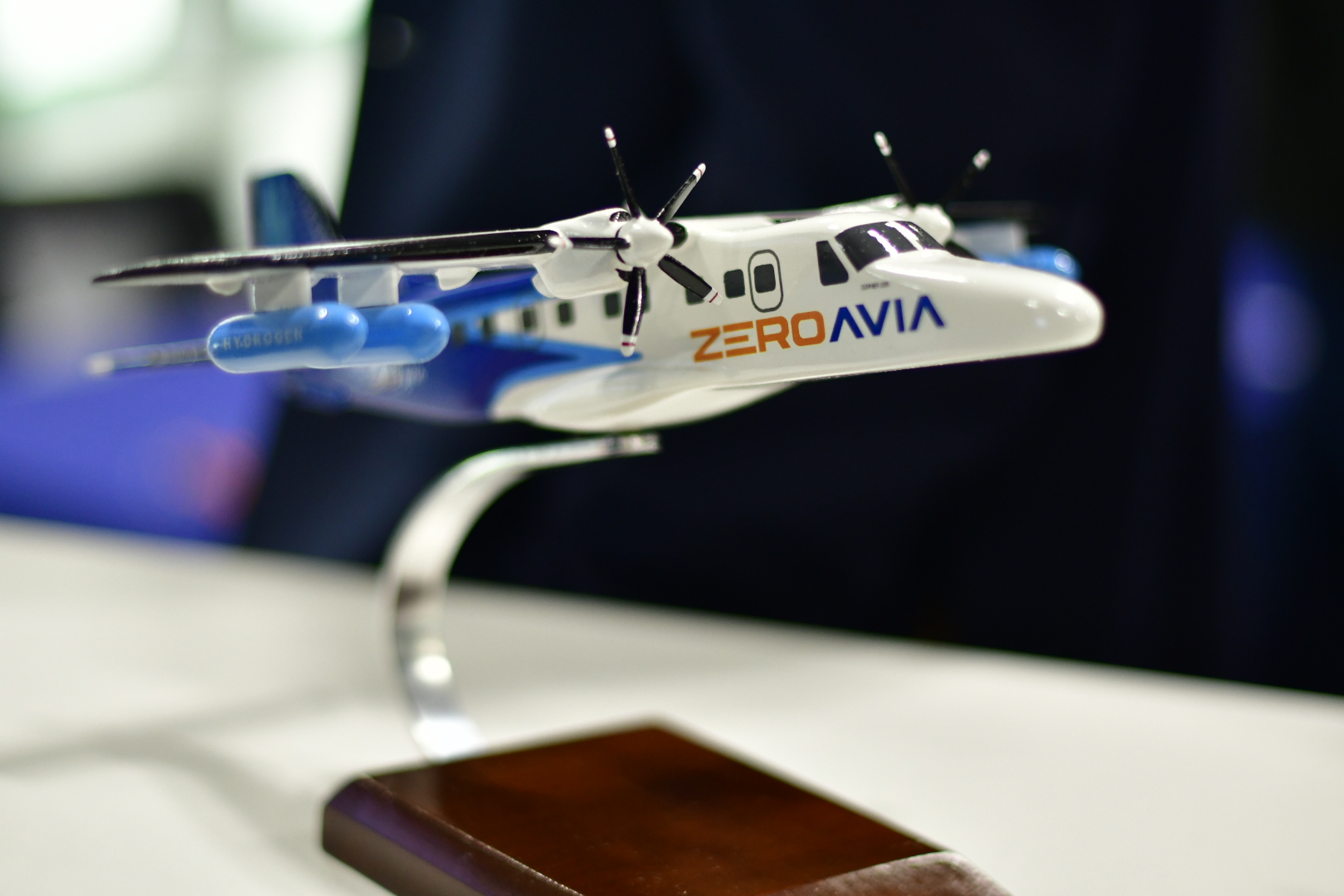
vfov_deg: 18.2
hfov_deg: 27.0
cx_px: 672
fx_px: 2800
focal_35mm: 75
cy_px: 448
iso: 800
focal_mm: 50
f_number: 1.4
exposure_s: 1/250
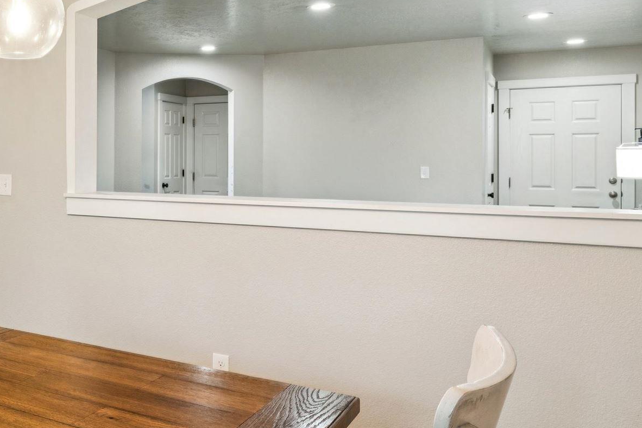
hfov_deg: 40.1
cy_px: 167
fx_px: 728
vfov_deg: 32.6
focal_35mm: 41
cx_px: -37
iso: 400
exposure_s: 1/4
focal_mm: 15.7
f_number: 13
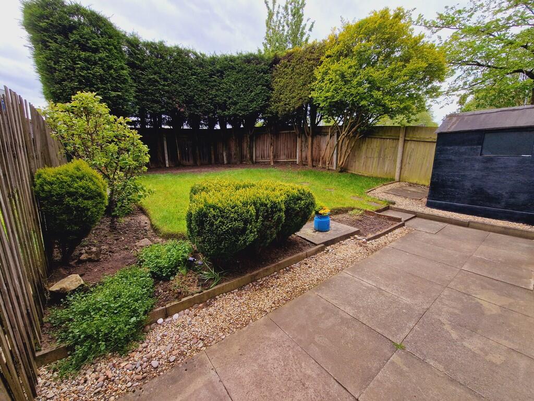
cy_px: 200
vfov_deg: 89.9
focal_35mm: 13
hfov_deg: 106.2
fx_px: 201
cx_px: 267
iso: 50
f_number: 2.2
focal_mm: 2.2
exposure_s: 1/509
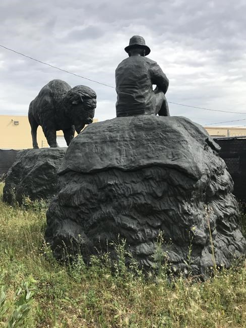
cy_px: 164
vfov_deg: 63.4
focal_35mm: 28
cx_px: 123
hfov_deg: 49.8
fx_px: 265
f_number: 1.8
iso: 20
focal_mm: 3.99
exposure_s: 1/1650
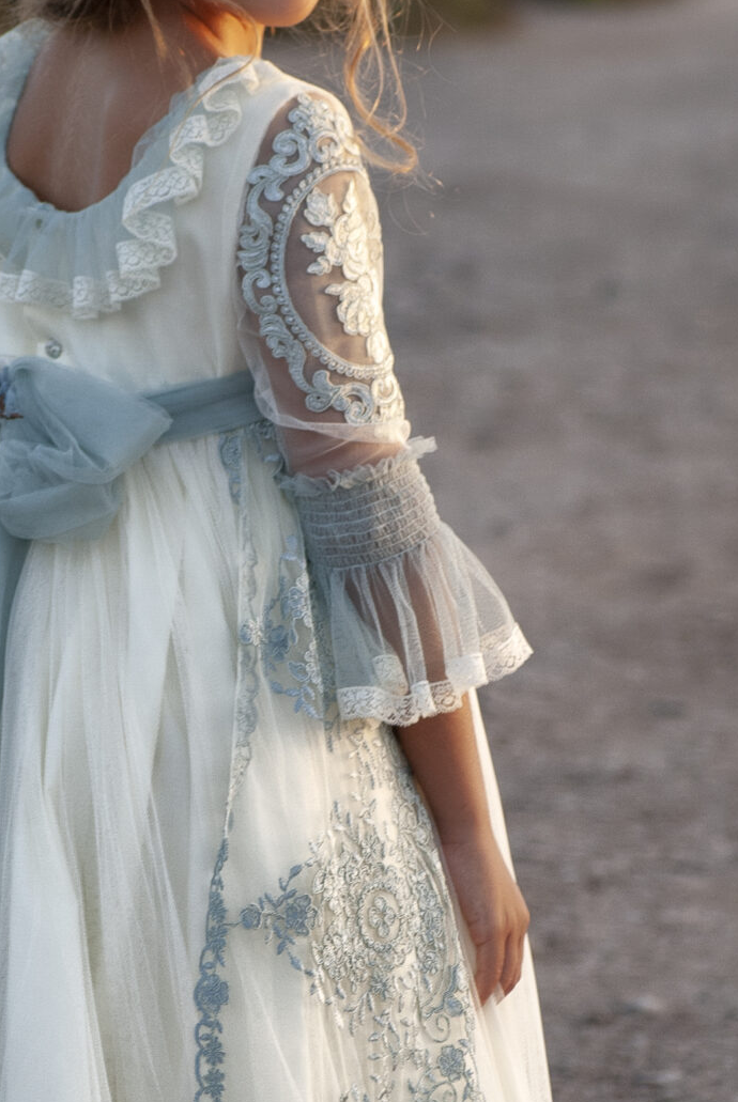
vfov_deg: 5.6
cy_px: 681
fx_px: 11193
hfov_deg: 3.8
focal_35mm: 365
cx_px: 196
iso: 200
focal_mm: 98
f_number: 4.5
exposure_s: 1/125
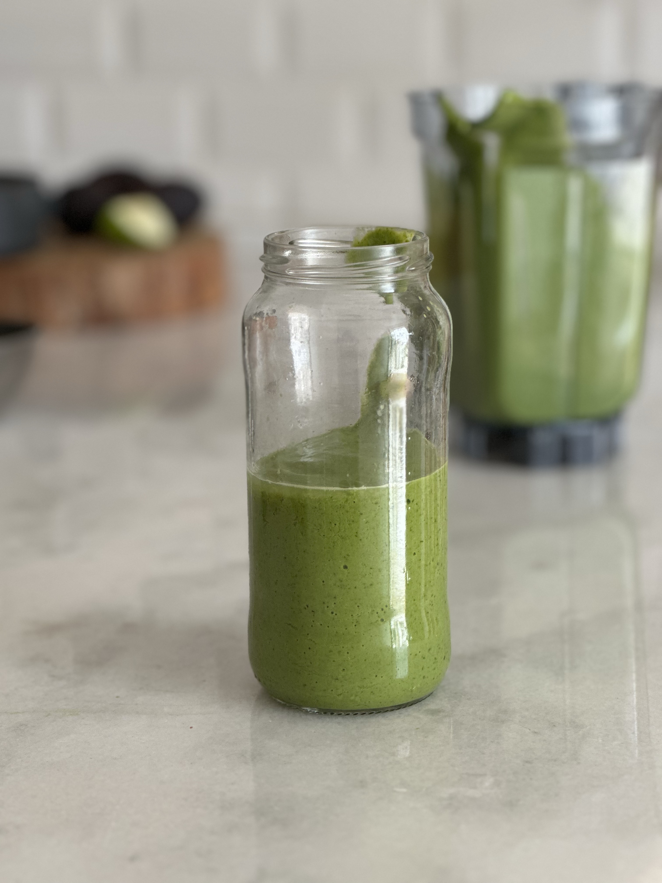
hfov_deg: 19.1
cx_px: 331
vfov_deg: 25.3
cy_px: 442
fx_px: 1963
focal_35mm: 77
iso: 160
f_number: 2.8
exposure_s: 1/121
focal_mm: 9
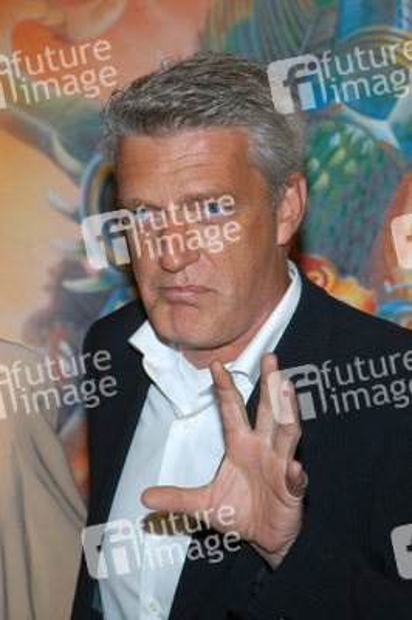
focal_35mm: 180
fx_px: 3095
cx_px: 206
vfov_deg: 11.4
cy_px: 310
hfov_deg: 7.6
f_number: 6.3
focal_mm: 120
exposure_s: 1/60
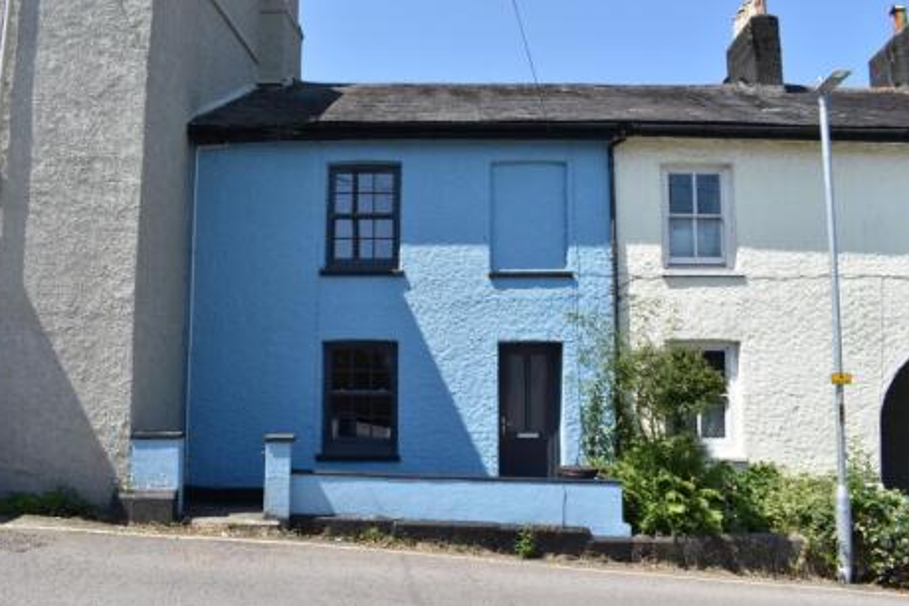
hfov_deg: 65.5
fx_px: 707
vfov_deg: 46.4
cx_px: 448
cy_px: 296
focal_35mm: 28
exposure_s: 1/250
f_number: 8
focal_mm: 18
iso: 110
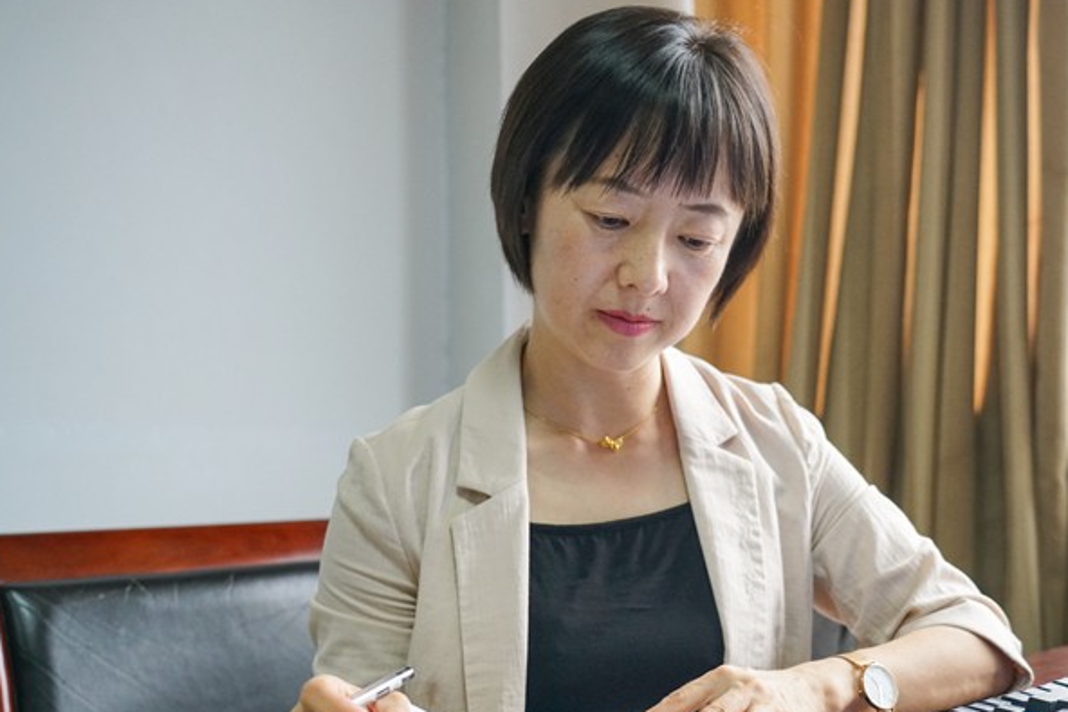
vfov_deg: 27.0
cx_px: 698
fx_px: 1484
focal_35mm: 50
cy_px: 425
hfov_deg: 39.2
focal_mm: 37
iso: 2000
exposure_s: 1/100
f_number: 4
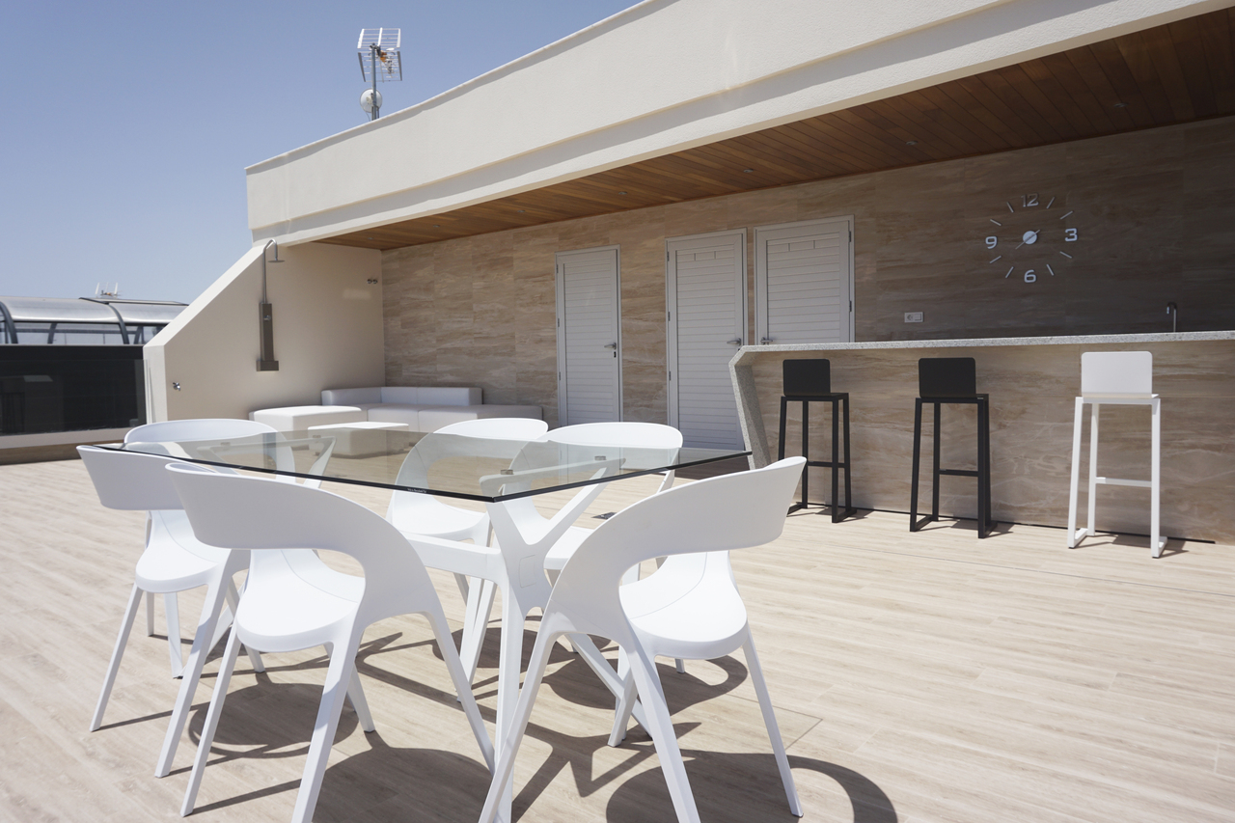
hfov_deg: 73.8
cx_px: 618
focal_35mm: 24
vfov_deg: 53.1
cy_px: 412
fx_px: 823
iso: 100
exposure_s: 1/500
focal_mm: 16
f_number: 9
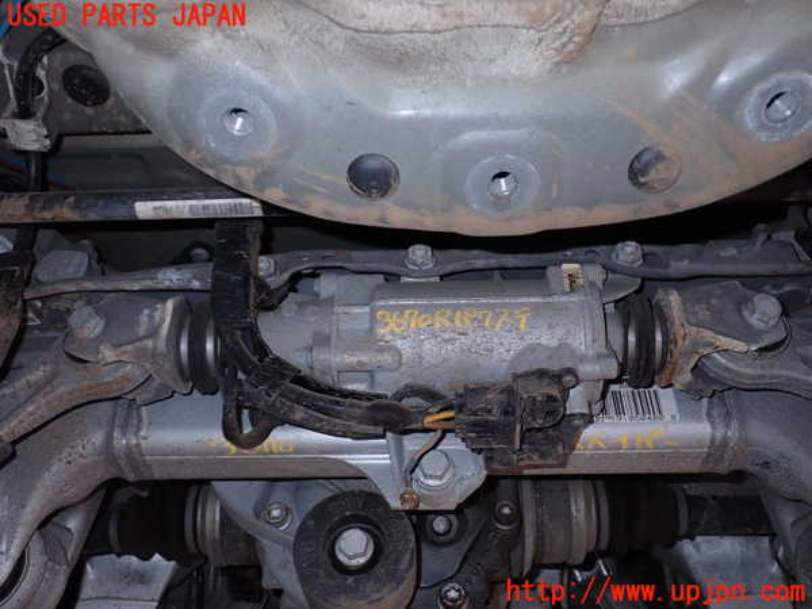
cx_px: 406
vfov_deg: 44.2
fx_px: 751
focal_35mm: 32
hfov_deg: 56.8
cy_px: 304
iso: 200
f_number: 2.4
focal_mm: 5.79
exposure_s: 1/30
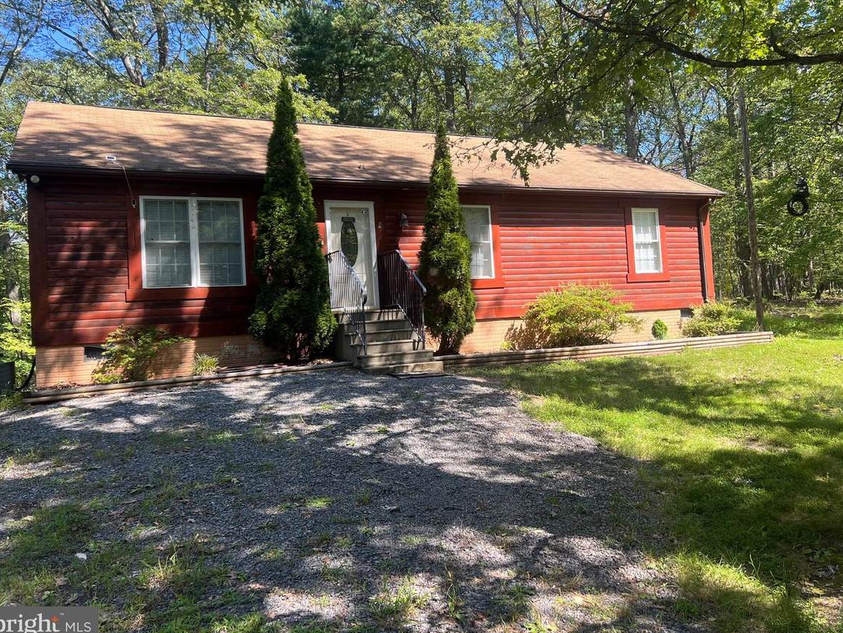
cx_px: 454
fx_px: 706
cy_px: 291
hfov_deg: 61.6
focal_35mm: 29
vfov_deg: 48.2
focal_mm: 5.7
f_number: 1.5
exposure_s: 1/775
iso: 50
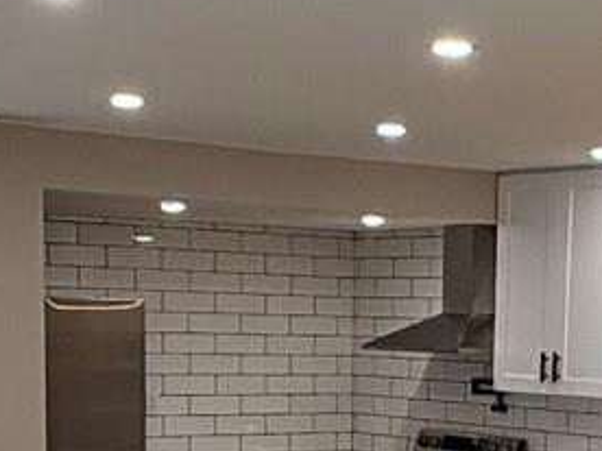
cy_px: 558
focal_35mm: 104
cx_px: 493
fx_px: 1809
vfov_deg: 13.8
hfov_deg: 18.7
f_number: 2.2
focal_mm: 2.22
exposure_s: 1/120
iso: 100
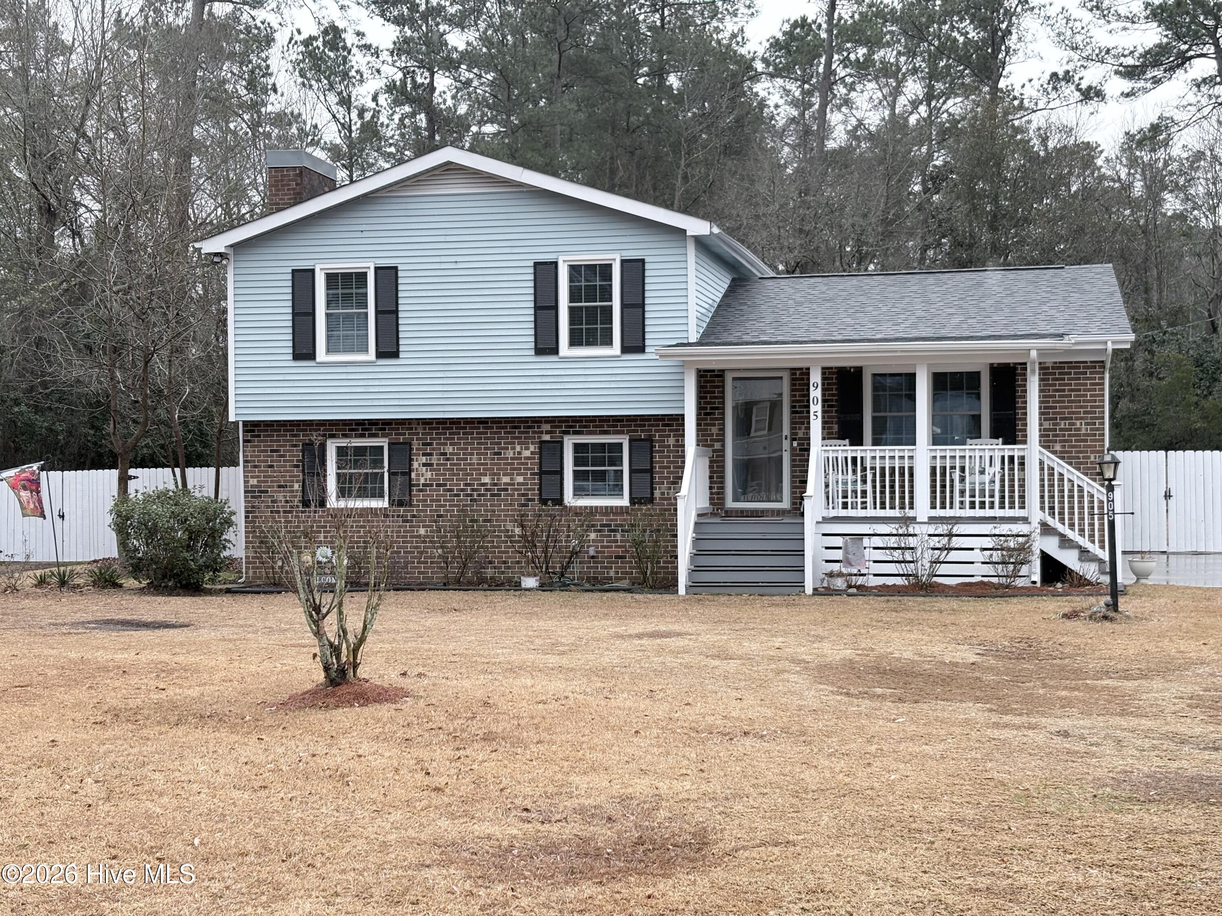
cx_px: 611
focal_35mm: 52
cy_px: 458
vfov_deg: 28.0
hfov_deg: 36.8
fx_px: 1836
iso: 50
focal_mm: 5.96
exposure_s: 1/1082
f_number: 1.6
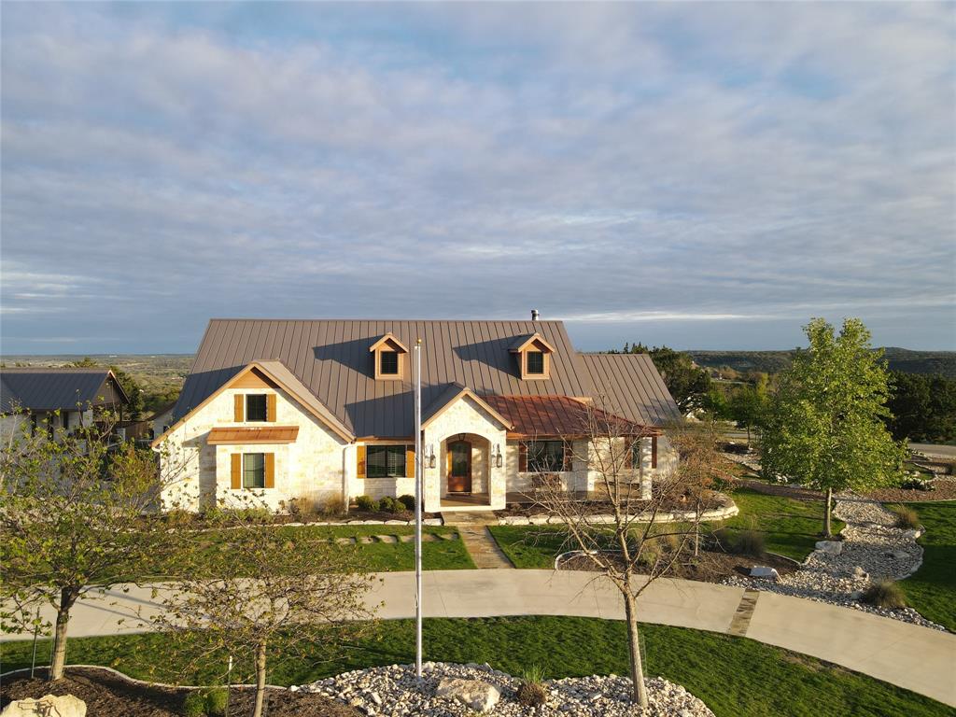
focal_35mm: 24
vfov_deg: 56.8
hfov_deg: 71.6
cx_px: 478
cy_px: 358
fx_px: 663
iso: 100
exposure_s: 1/80
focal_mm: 4.5
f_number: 2.8
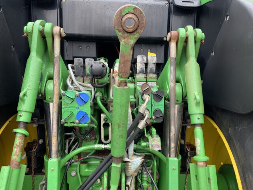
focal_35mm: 29
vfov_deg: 48.2
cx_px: 126
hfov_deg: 61.7
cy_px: 95
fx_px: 212
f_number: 1.8
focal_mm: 3
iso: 64
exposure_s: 1/80
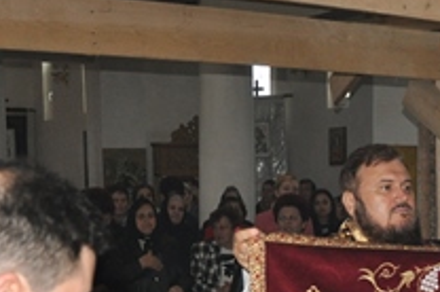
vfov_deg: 15.5
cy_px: 395
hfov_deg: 23.5
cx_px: 438
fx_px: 1013
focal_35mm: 83
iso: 800
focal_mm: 18
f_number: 3.5
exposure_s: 1/60
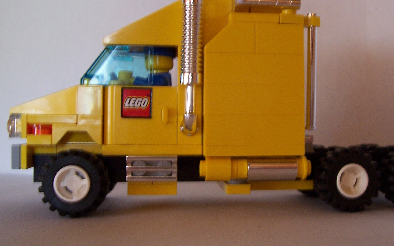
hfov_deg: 46.1
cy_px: 115
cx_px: 227
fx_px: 462
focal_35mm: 43
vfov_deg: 29.8
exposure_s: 1/8
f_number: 2.7
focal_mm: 5.6
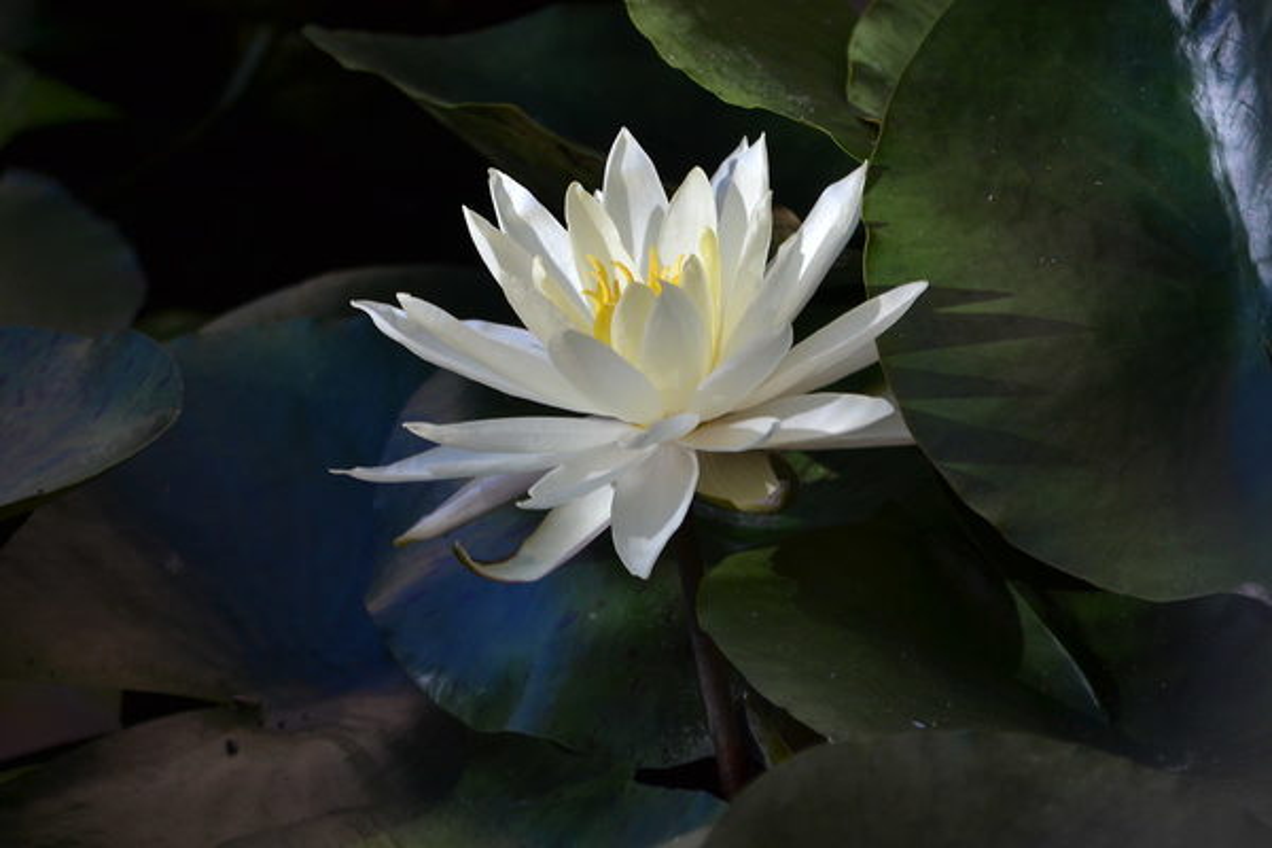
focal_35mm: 450
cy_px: 424
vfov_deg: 3.1
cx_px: 636
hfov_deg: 4.6
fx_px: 15899
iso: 400
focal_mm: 300
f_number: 5.6
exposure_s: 1/800
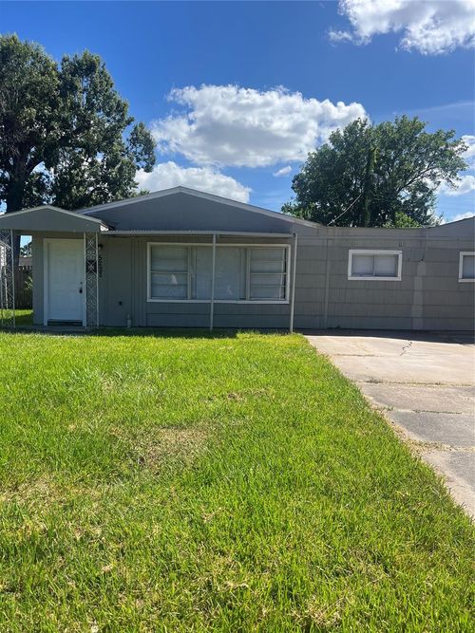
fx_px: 476
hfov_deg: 53.0
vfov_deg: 67.3
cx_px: 238
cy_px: 316
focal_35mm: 26
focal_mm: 5.1
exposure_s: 1/3311
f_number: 1.6
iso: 50
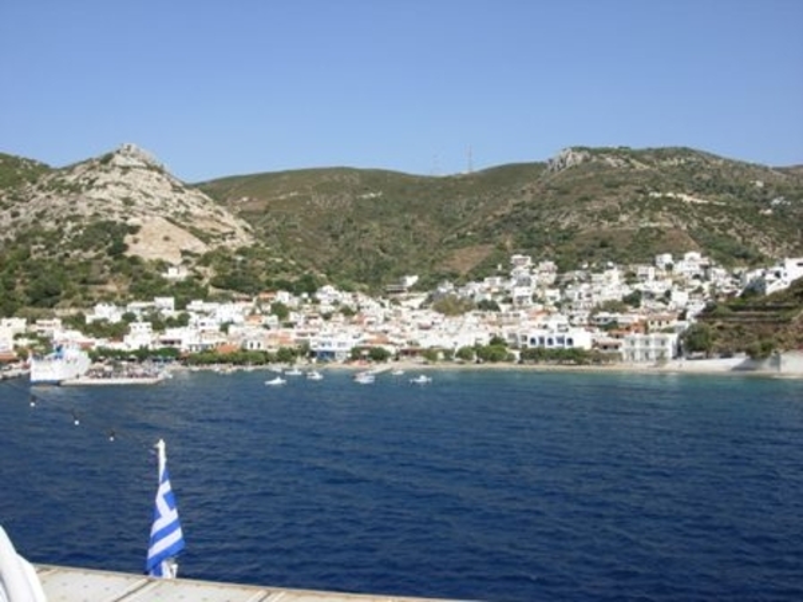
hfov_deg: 51.4
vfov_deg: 39.7
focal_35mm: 36
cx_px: 402
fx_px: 835
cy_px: 301
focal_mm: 7.5
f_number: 6.1
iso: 50
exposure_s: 1/342
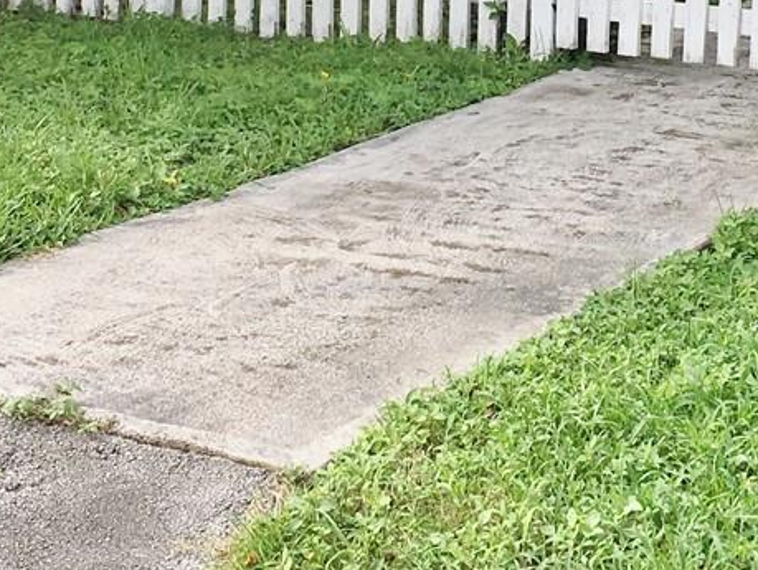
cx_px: 639
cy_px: -230
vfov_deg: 13.9
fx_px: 2213
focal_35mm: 101
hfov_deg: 19.2
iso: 25
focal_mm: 4.15
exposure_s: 1/836
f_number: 2.2
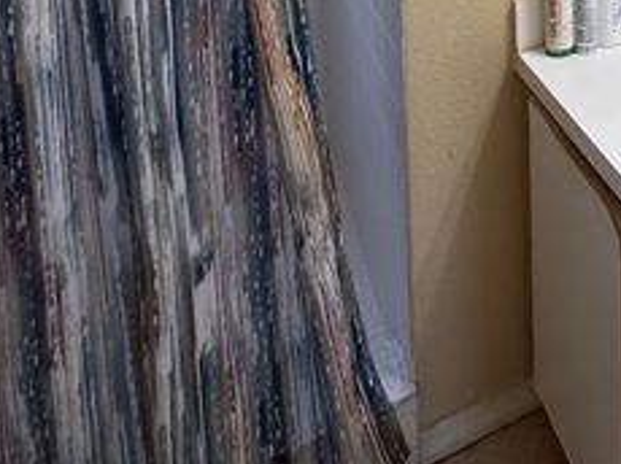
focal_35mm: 43
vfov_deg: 25.0
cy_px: -243
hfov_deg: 35.8
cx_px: 717
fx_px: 771
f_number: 2.2
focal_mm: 2.22
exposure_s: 1/120
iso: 200
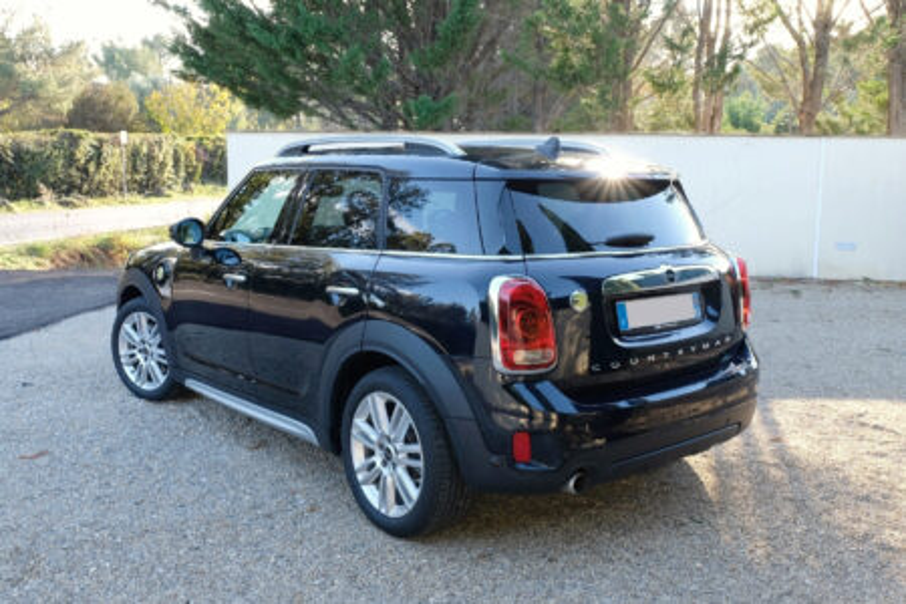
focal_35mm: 26
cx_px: 453
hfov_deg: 69.4
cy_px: 302
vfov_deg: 49.6
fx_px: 654
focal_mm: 17
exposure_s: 1/60
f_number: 7.1
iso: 500
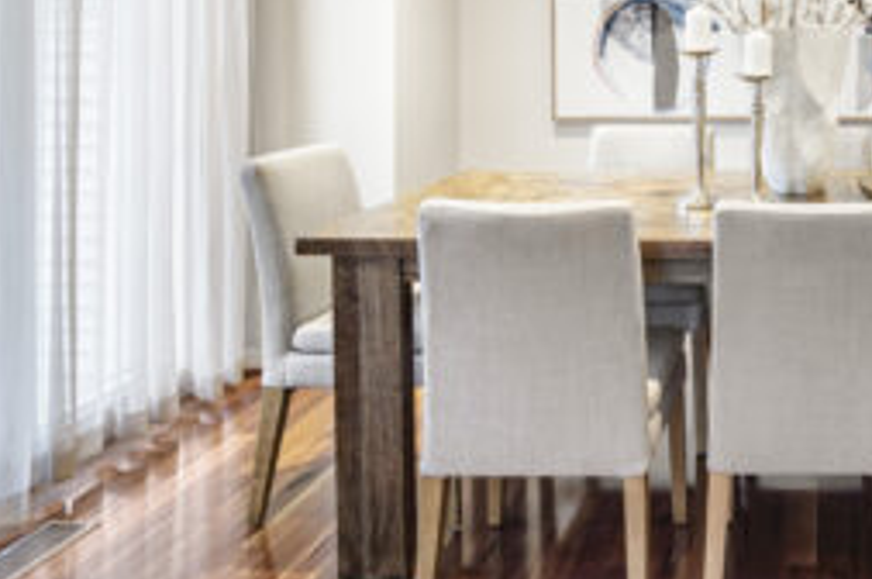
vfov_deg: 32.8
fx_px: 919
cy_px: 38
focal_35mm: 38
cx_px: 820
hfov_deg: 45.0
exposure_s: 1.6
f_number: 8
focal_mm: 16
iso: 100
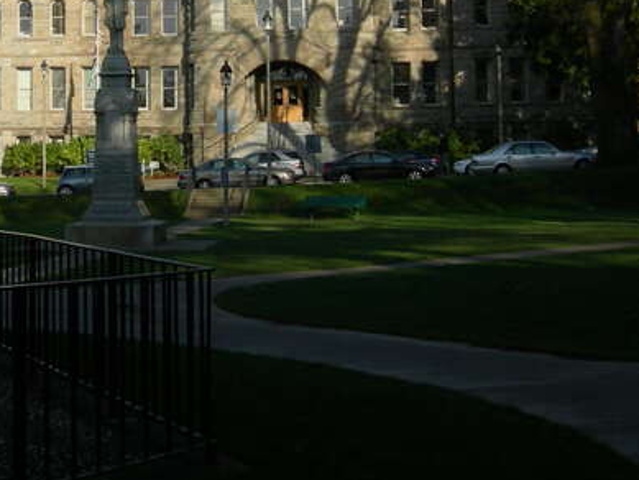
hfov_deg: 26.1
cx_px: 177
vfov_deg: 19.3
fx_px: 1366
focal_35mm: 74
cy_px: -2
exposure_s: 1/246
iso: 64
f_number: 6
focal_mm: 7.5
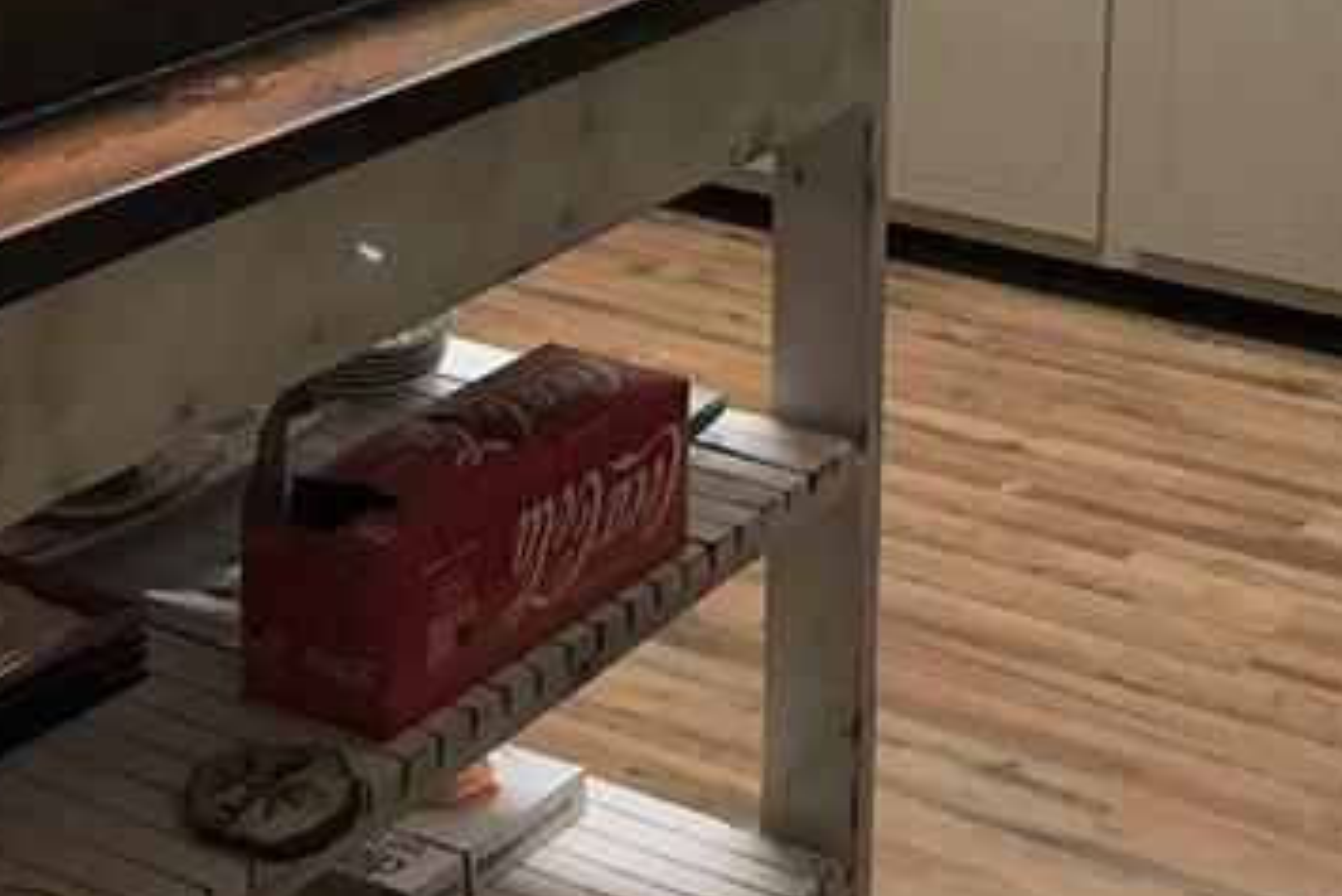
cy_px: -503
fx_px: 3132
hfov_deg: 23.8
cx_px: 276
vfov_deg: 14.9
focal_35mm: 84
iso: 40
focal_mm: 3.99
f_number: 1.8
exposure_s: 1/17
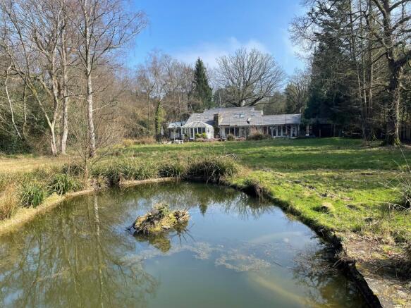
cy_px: 154
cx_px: 206
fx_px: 309
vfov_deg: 53.0
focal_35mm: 26
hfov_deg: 67.3
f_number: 1.6
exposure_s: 1/1159
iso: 32
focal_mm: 4.2
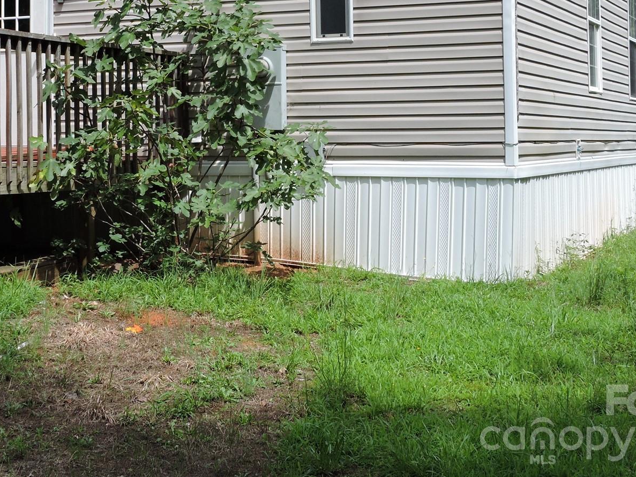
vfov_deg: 21.0
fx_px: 1268
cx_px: 234
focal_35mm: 69
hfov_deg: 28.1
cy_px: 73
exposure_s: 1/500
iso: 100
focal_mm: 7.2
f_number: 3.8
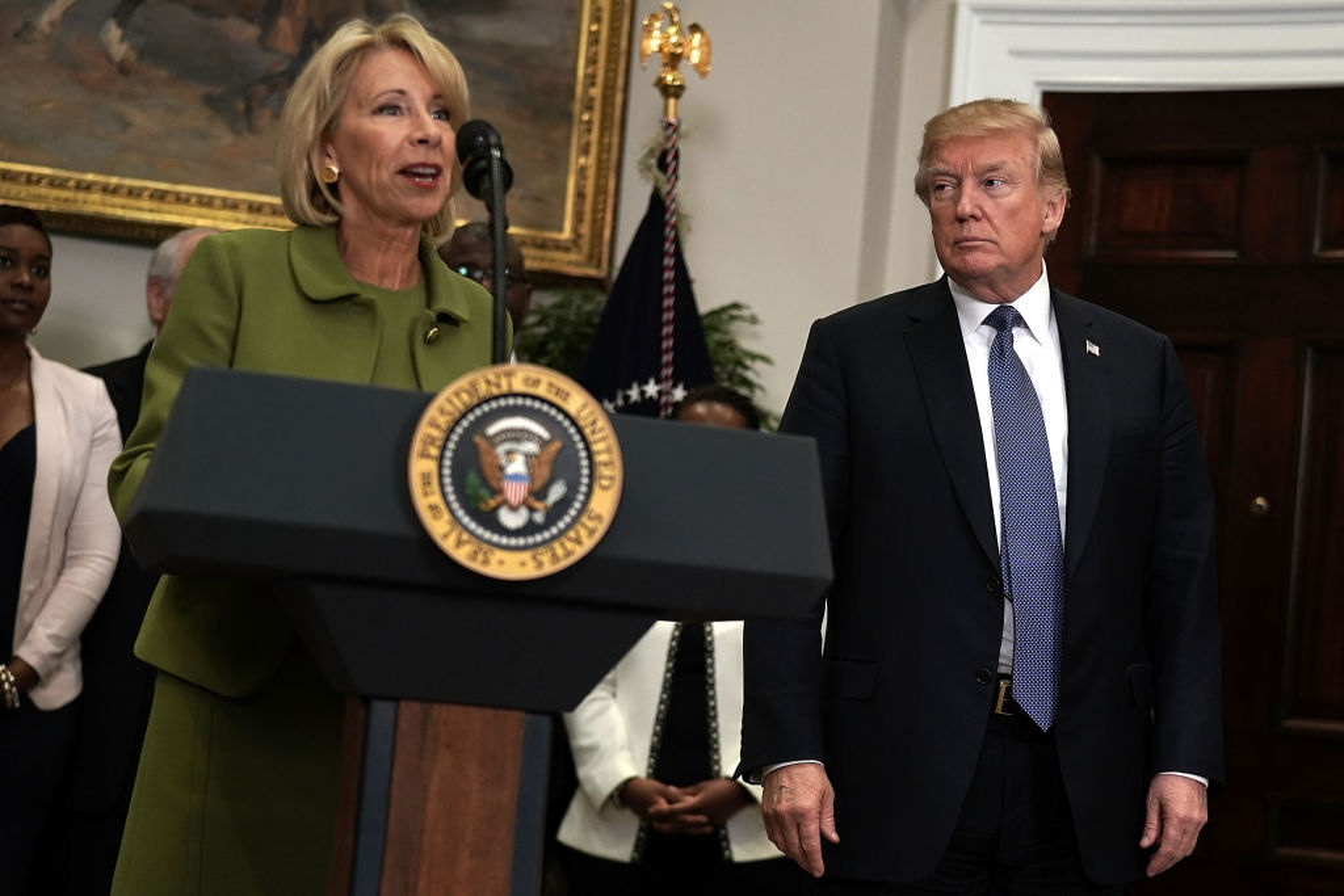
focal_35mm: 50
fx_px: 1867
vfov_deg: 27.0
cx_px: 672
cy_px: 448
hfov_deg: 39.6
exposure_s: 1/640
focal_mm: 50
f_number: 1.8
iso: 800
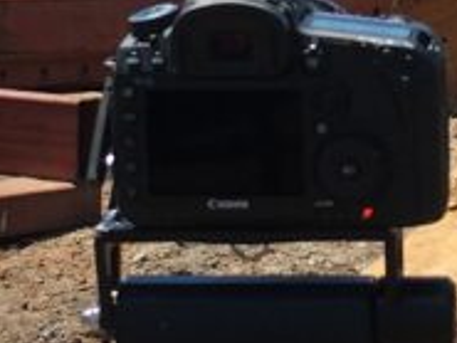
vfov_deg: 7.8
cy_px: -79
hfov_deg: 10.5
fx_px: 2484
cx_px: 373
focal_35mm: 188
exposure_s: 1/1115
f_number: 2.2
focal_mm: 4.15
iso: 25
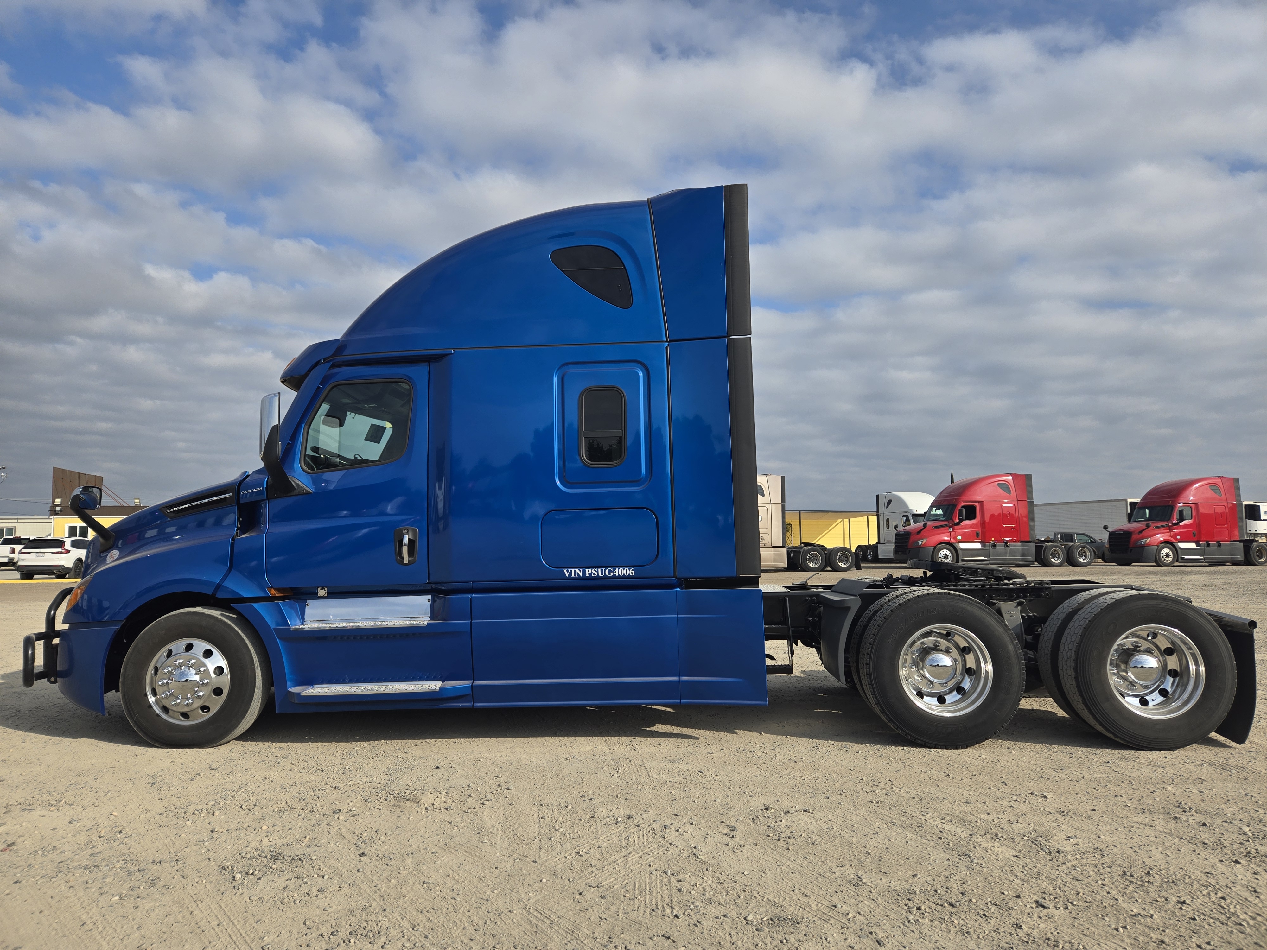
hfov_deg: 73.9
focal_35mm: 23
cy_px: 475
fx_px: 842
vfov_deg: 58.9
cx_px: 634
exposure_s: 1/2503
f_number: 1.8
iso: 25
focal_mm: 5.4
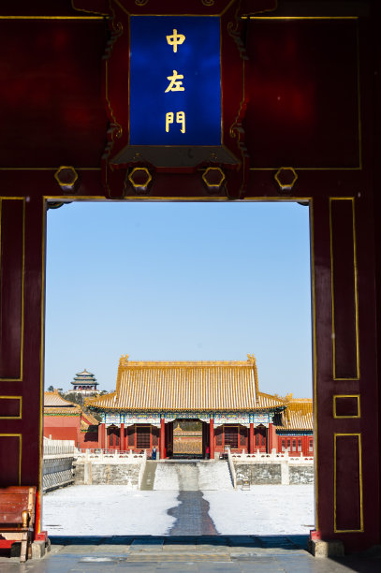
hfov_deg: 19.4
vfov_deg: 28.9
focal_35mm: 70
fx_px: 1113
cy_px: 286
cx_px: 190
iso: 200
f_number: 8
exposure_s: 1/500
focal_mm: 70
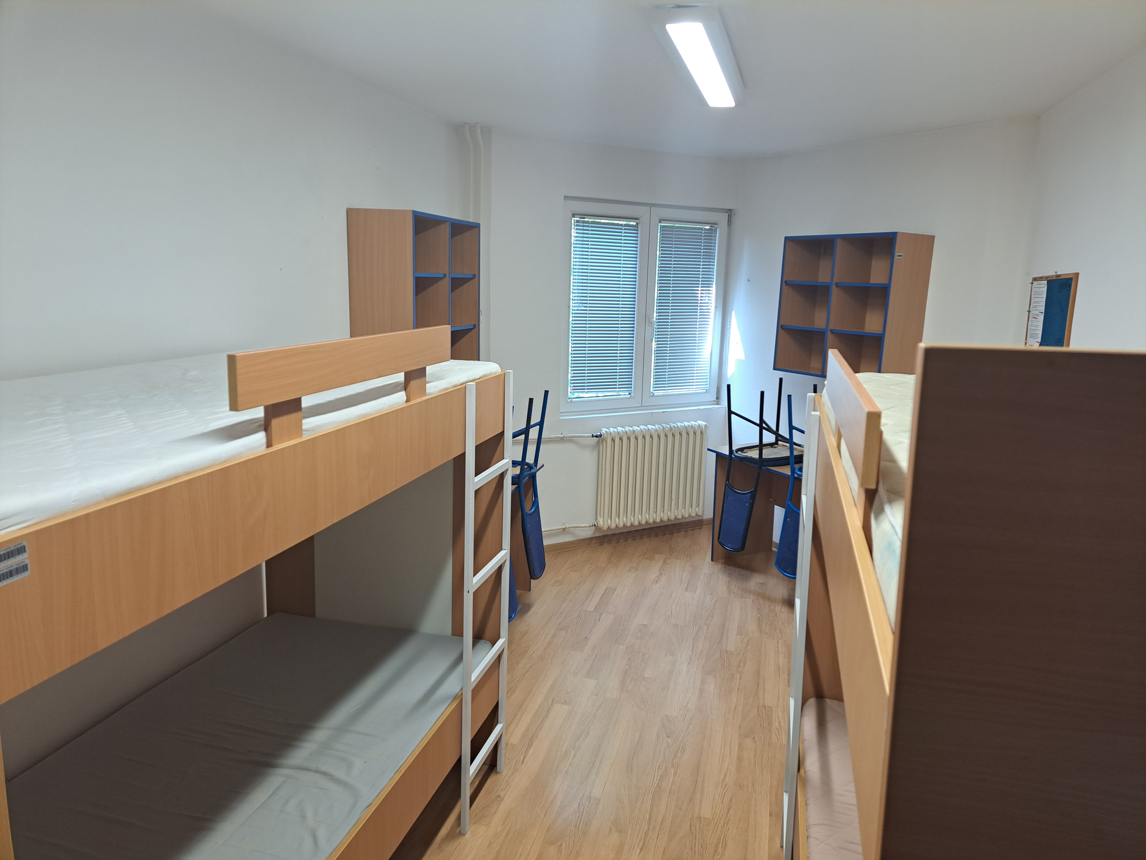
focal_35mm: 24
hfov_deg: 71.6
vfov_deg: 56.8
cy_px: 430
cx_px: 573
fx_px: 795
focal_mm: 5.23
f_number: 1.8
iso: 80
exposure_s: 1/50
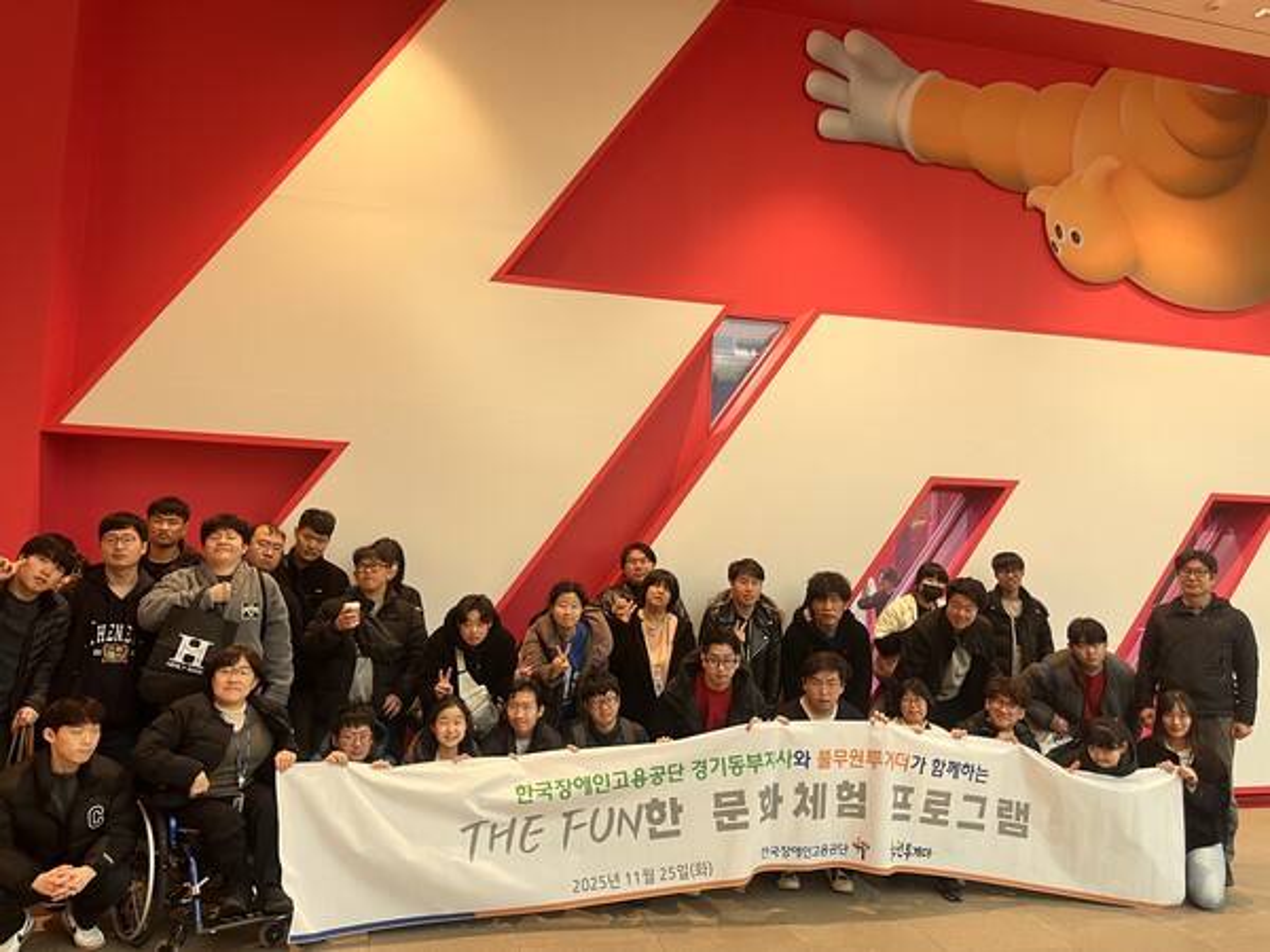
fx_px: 954
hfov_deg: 67.3
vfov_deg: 53.1
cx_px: 635
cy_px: 476
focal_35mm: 26
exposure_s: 1/60
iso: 125
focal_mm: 5.1
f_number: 1.6
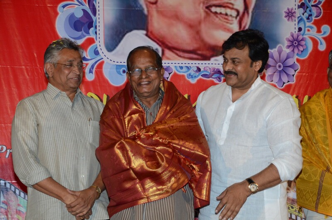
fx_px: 1173
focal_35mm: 128
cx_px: 166
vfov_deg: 10.7
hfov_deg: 16.1
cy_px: 110
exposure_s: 1/60
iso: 1250
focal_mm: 85
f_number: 8
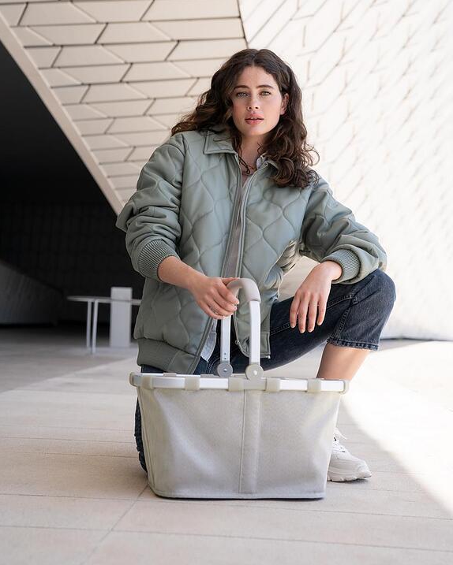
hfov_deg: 25.8
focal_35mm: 59
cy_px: 290
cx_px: 226
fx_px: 988
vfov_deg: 31.9
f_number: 4
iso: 125
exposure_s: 1/800
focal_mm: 52
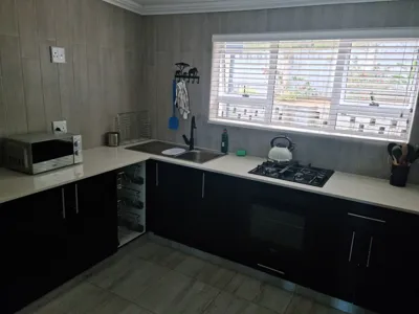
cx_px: 210
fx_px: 327
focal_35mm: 27
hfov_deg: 65.3
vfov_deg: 51.4
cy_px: 157
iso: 320
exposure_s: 1/50
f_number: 2
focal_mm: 5.9
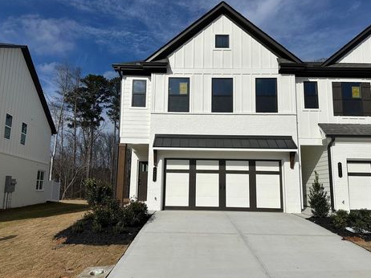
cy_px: 143
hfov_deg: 67.3
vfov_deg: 53.0
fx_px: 279
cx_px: 194
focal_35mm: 26
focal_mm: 6.86
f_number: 1.78
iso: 80
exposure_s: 1/18519
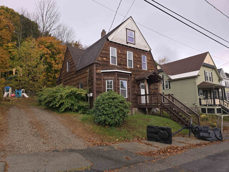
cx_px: 114
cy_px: 86
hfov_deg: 73.9
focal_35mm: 23
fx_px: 152
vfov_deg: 58.9
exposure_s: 1/212
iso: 12
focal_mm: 6.3
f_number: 1.7
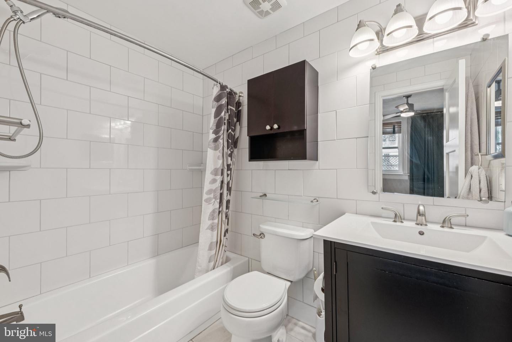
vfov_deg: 81.2
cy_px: 171
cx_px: 256
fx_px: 199
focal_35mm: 14
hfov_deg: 104.3
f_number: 10
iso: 320
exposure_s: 1/5
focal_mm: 14
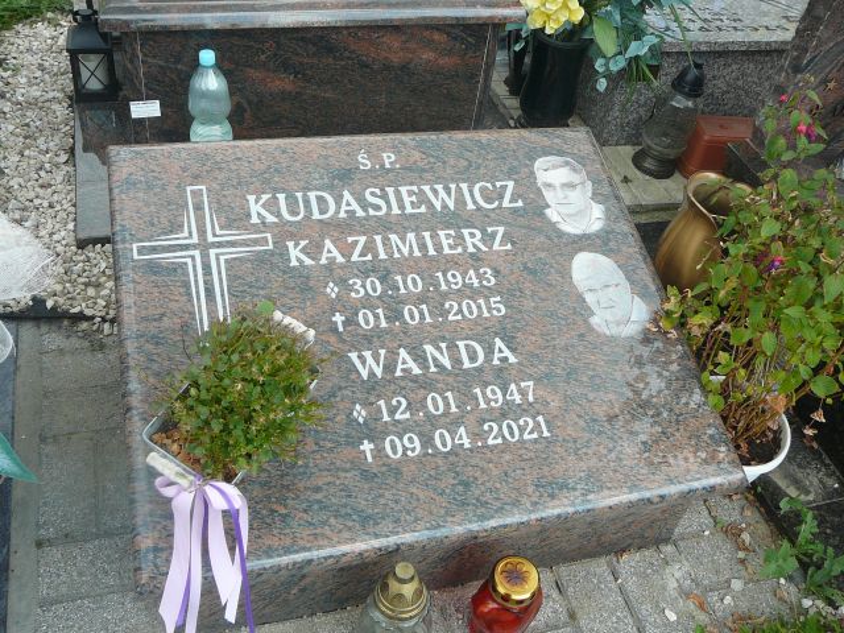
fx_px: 853
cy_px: 316
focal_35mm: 35
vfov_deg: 40.7
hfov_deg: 52.6
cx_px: 422
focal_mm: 5.2
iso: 80
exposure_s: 1/320
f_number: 2.8
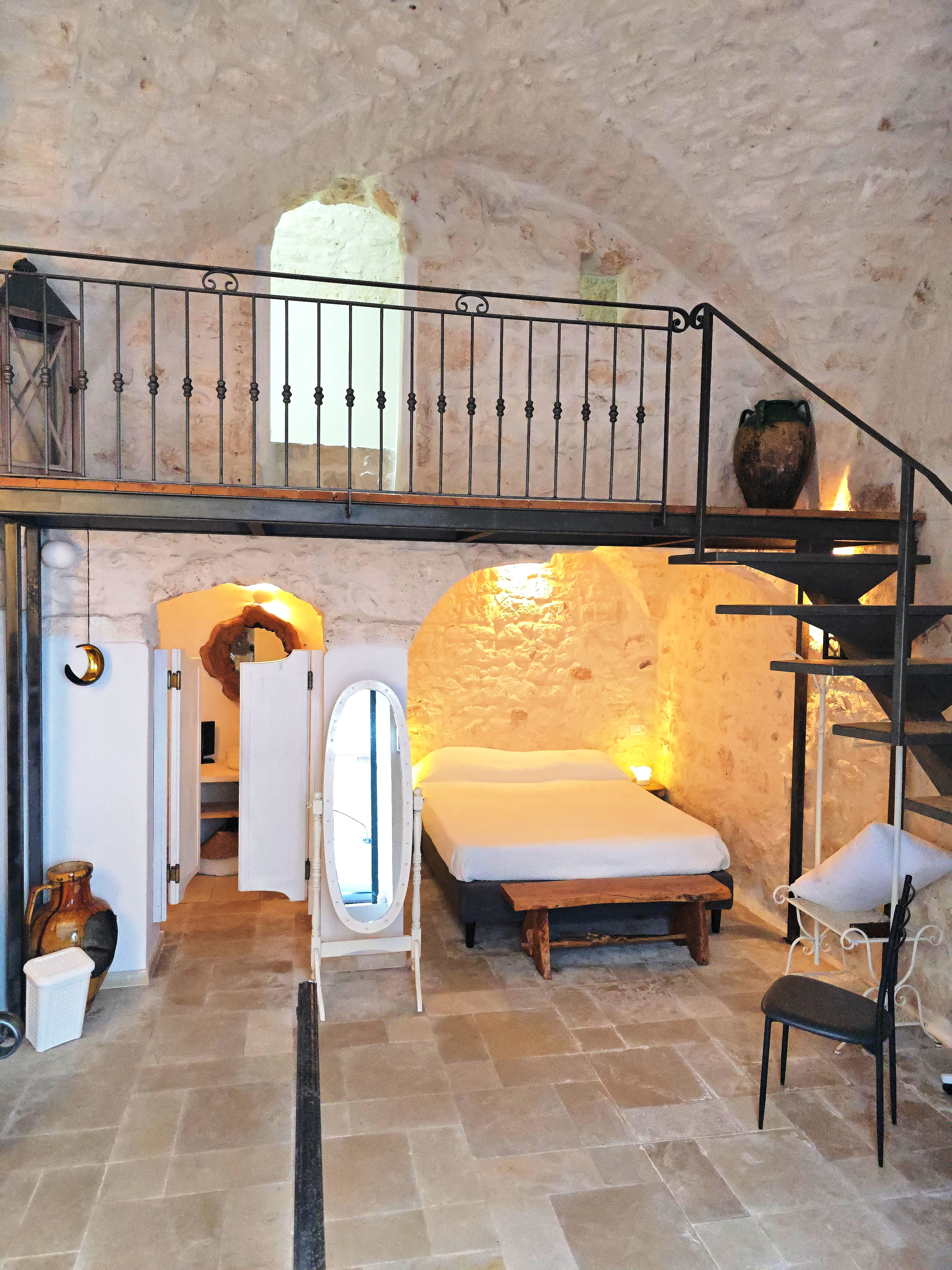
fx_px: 843
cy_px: 635
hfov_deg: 58.9
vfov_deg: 73.9
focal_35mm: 23
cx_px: 476
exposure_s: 1/100
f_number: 1.7
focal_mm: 6.3
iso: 1600
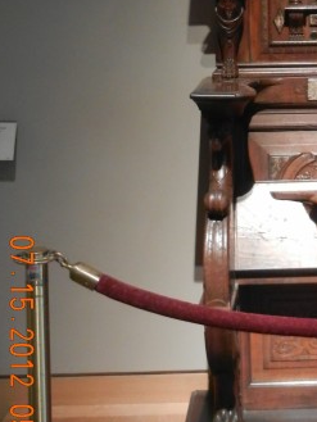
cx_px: 314
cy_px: 46
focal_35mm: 70
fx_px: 854
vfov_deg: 26.9
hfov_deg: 20.4
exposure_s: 1/4.2
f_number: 3.5
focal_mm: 5.4
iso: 200
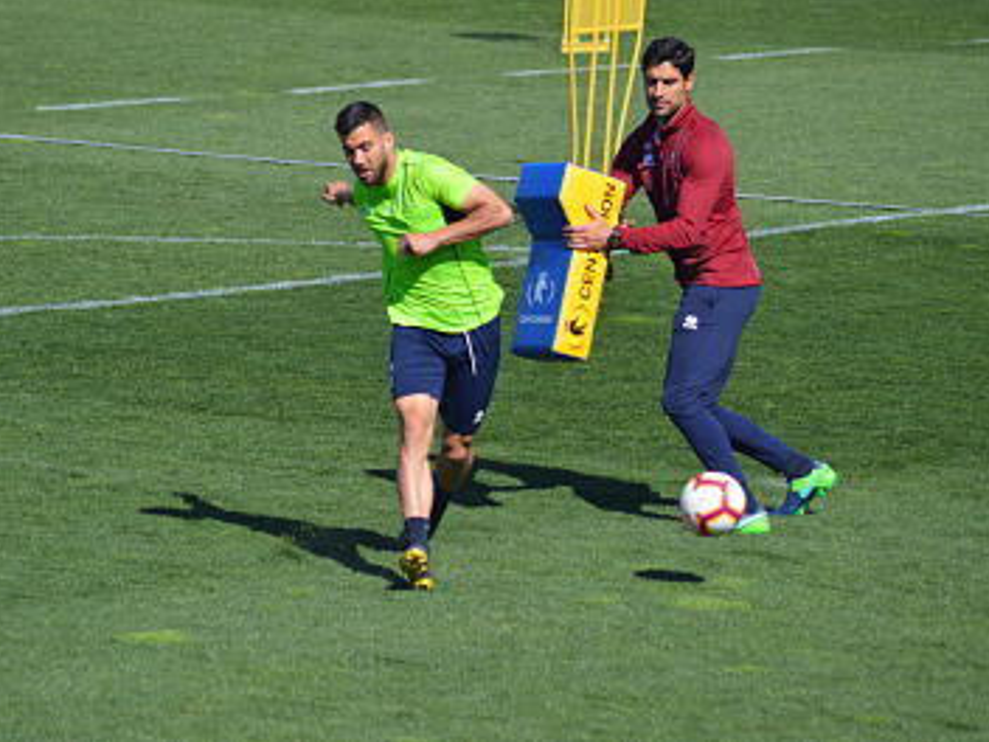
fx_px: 9130
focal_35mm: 320
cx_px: 450
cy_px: 371
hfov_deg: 6.2
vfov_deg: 4.7
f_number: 5.6
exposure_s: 1/2000
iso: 320
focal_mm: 195
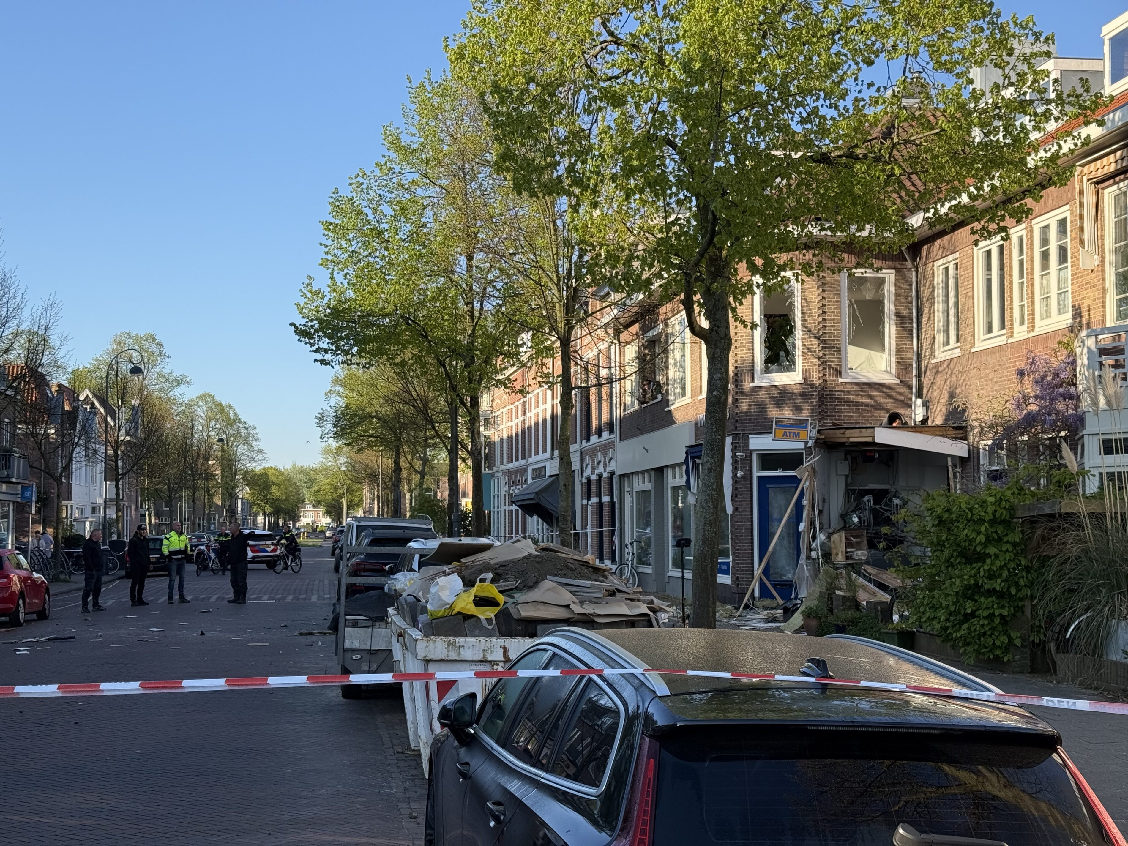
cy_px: 423
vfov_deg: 30.3
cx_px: 564
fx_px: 1564
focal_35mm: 48
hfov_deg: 39.7
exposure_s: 1/1678
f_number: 1.78
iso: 64
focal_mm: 6.76
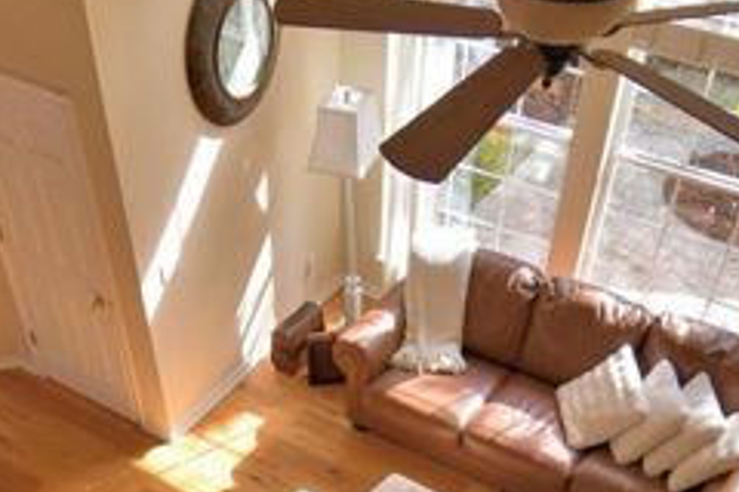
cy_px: 580
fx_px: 903
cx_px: 334
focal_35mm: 44
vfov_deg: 27.2
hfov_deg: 44.4
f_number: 4.5
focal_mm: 10
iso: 200
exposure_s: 1/200
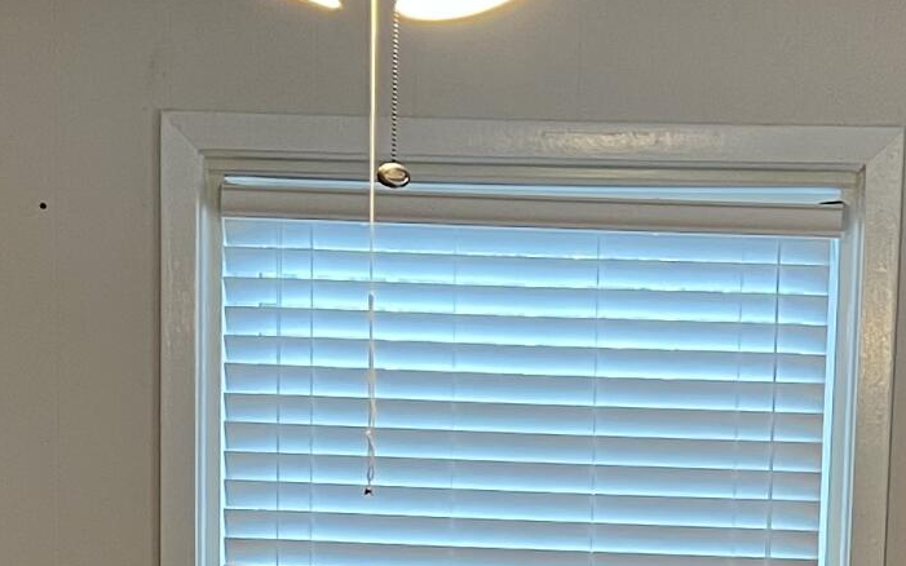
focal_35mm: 118
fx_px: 2913
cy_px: 990
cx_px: 592
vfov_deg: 10.5
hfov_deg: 17.6
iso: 100
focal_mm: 5.7
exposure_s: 1/60
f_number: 1.5
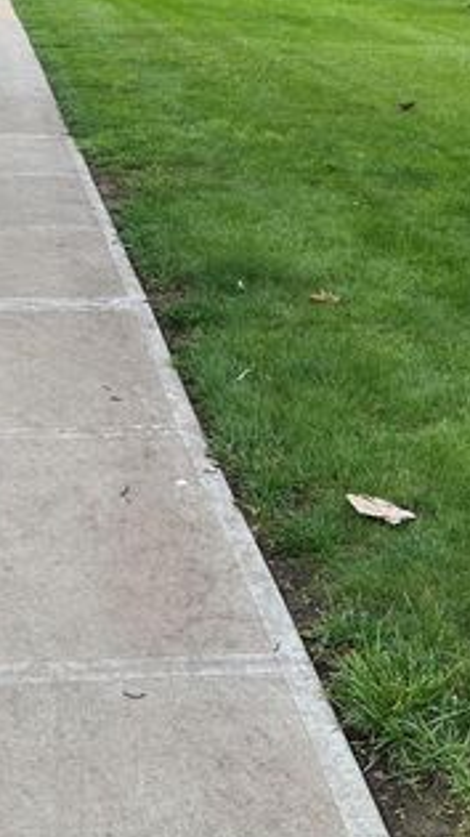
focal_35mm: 60
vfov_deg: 33.2
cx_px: 125
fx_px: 1330
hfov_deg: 19.9
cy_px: 97
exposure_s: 1/569
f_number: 1.5
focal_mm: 5.7
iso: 50
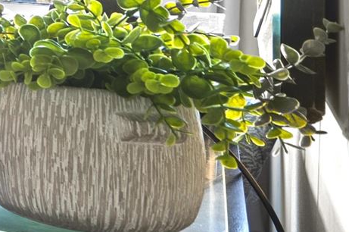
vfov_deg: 12.6
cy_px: -112
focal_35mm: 103
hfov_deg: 10.8
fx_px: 1000
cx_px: -755
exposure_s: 3
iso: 250
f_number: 7.1
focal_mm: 15.5
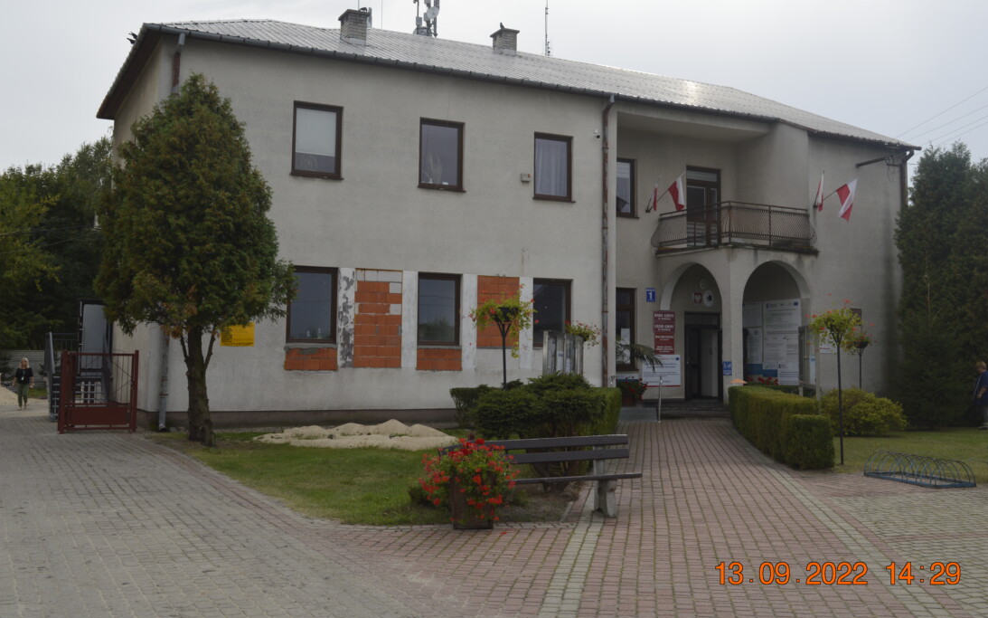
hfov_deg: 50.9
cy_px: 267
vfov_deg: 33.1
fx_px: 1038
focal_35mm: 39
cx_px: 521
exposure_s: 1/200
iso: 100
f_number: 8
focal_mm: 23
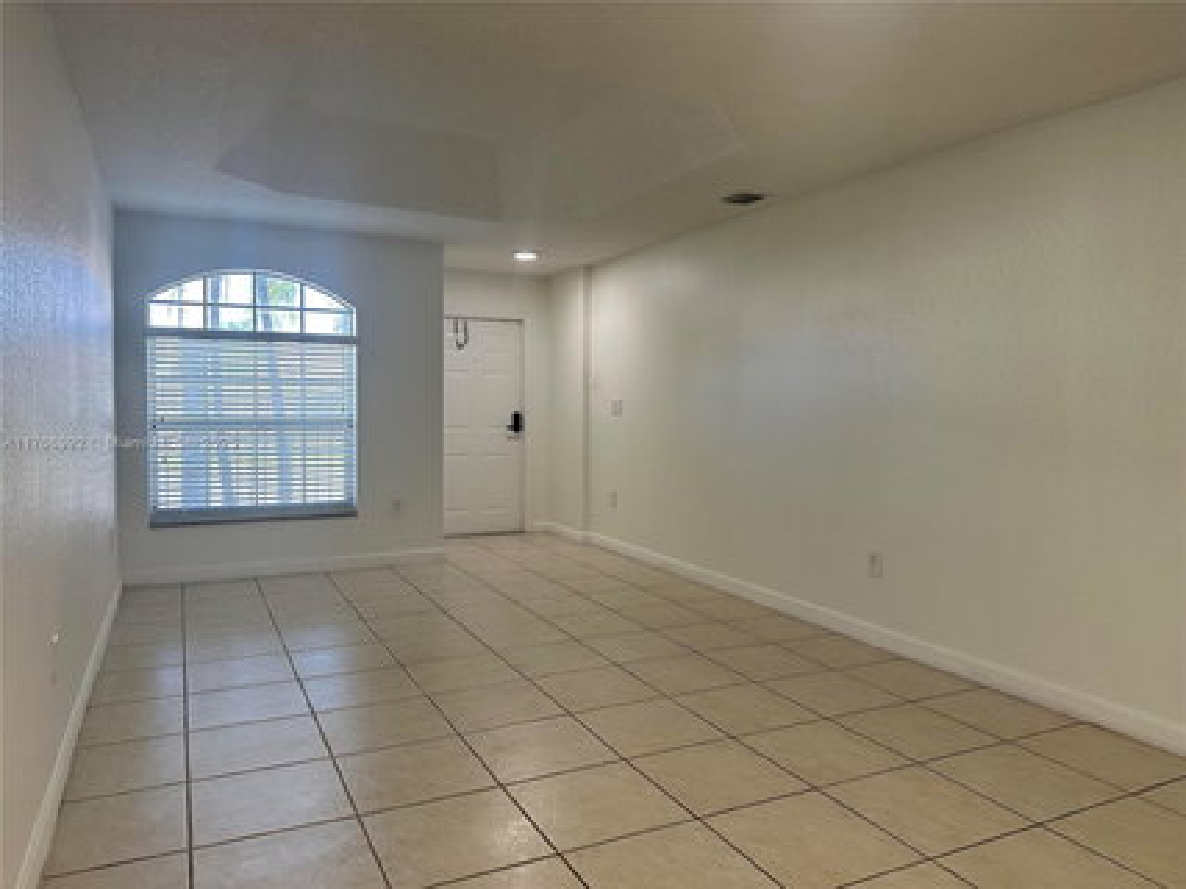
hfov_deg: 71.6
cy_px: 444
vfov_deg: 56.8
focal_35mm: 24
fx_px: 822
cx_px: 593
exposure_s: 1/151
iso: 100
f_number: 1.78
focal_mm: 6.86
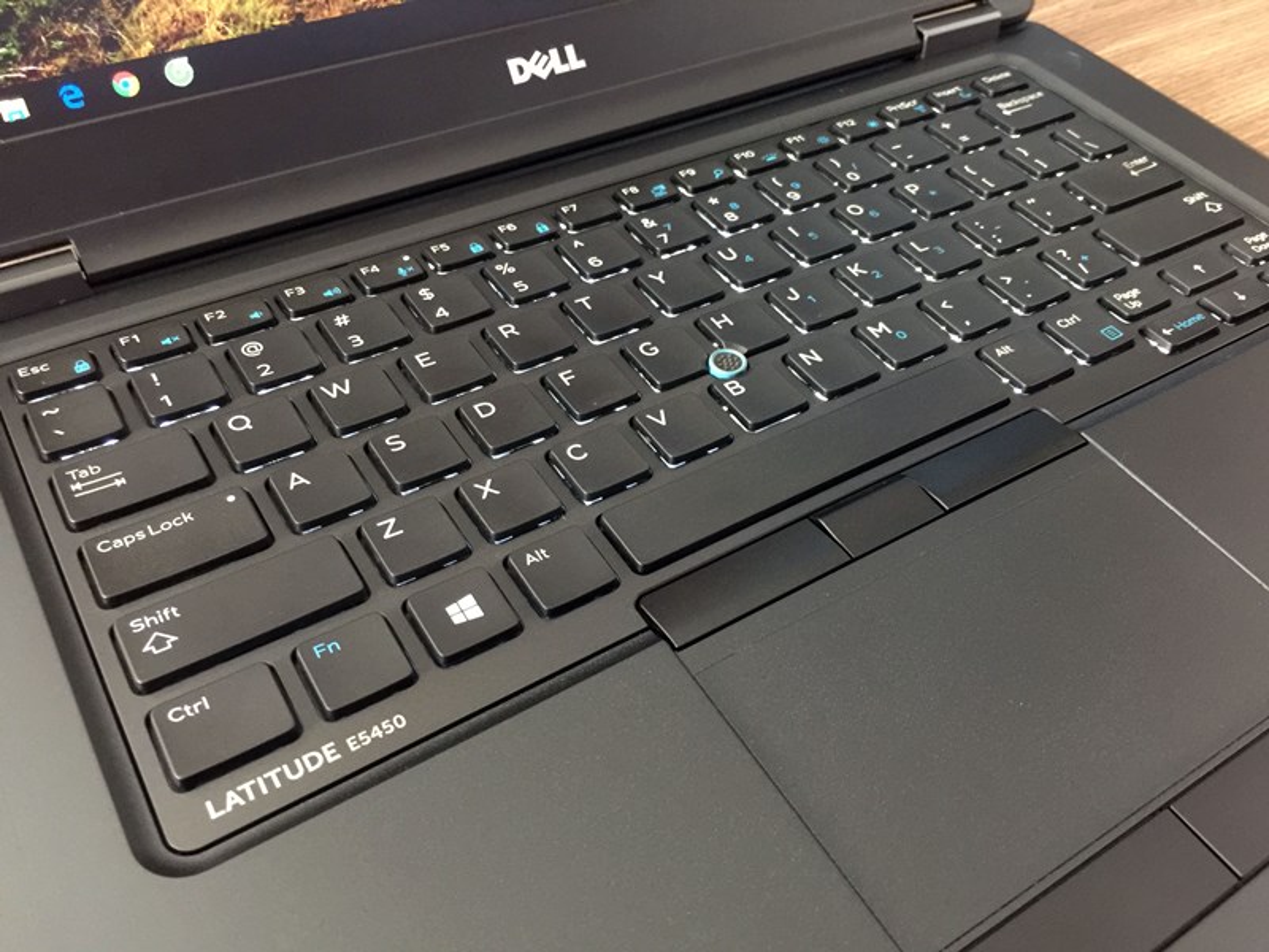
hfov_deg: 61.7
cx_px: 634
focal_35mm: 29
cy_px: 476
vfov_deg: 48.2
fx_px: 1063
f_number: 2.2
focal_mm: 4.15
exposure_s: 1/8
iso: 200
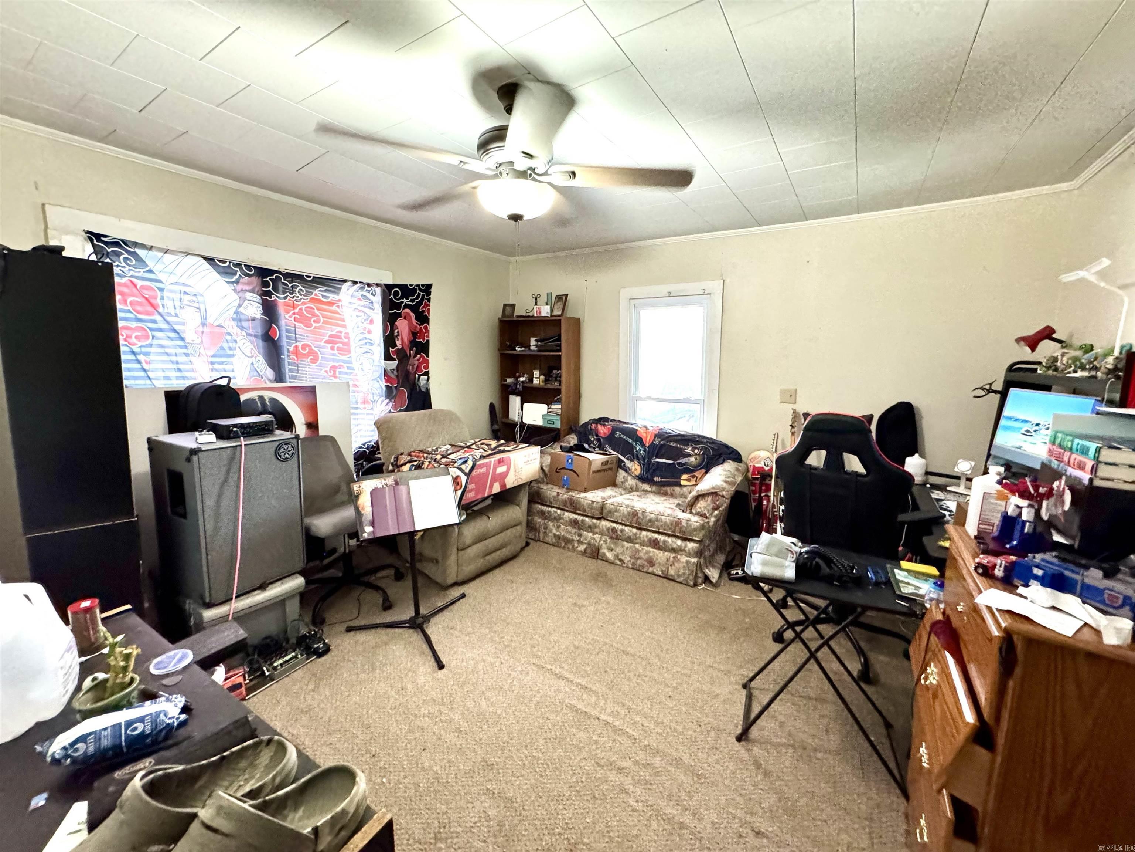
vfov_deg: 85.7
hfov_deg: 102.1
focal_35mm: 14
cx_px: 568
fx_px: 459
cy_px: 426
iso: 1000
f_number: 2.2
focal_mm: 2.22
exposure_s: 1/60
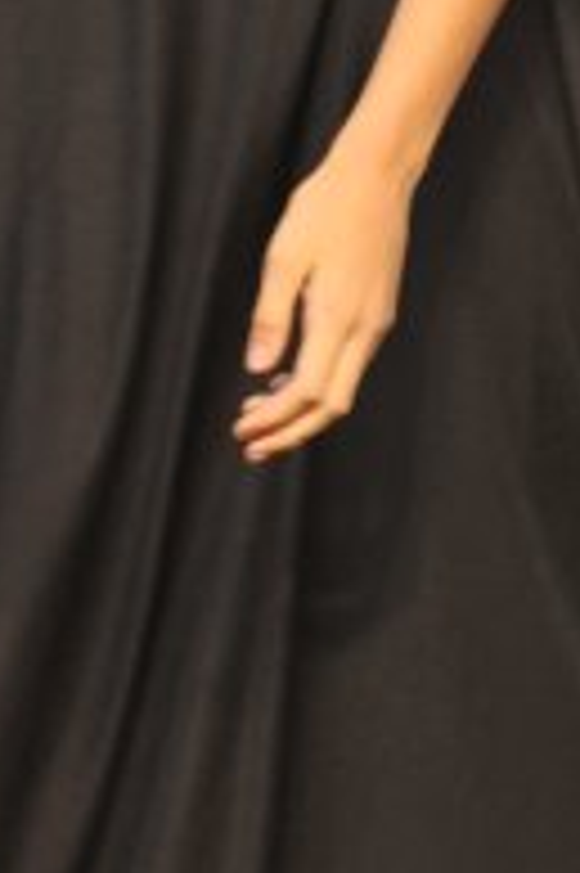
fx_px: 22417
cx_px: 200
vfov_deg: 2.2
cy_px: -252
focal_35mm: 926
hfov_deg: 1.5
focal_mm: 200
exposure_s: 1/200
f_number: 2.8
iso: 800
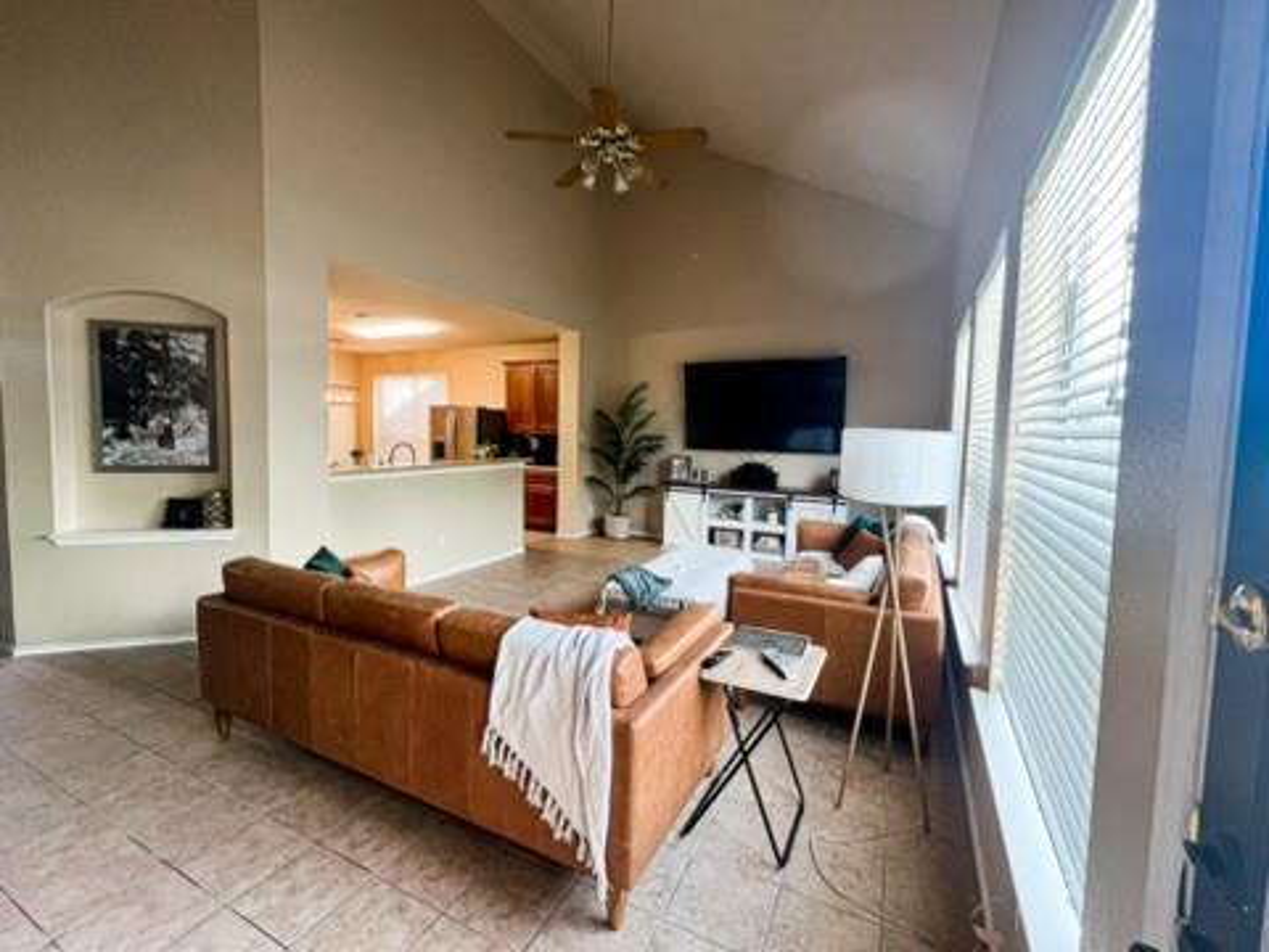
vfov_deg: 89.9
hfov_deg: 106.2
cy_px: 476
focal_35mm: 13
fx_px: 477
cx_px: 634
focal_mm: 1.57
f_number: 1.8
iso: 200
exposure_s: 1/120
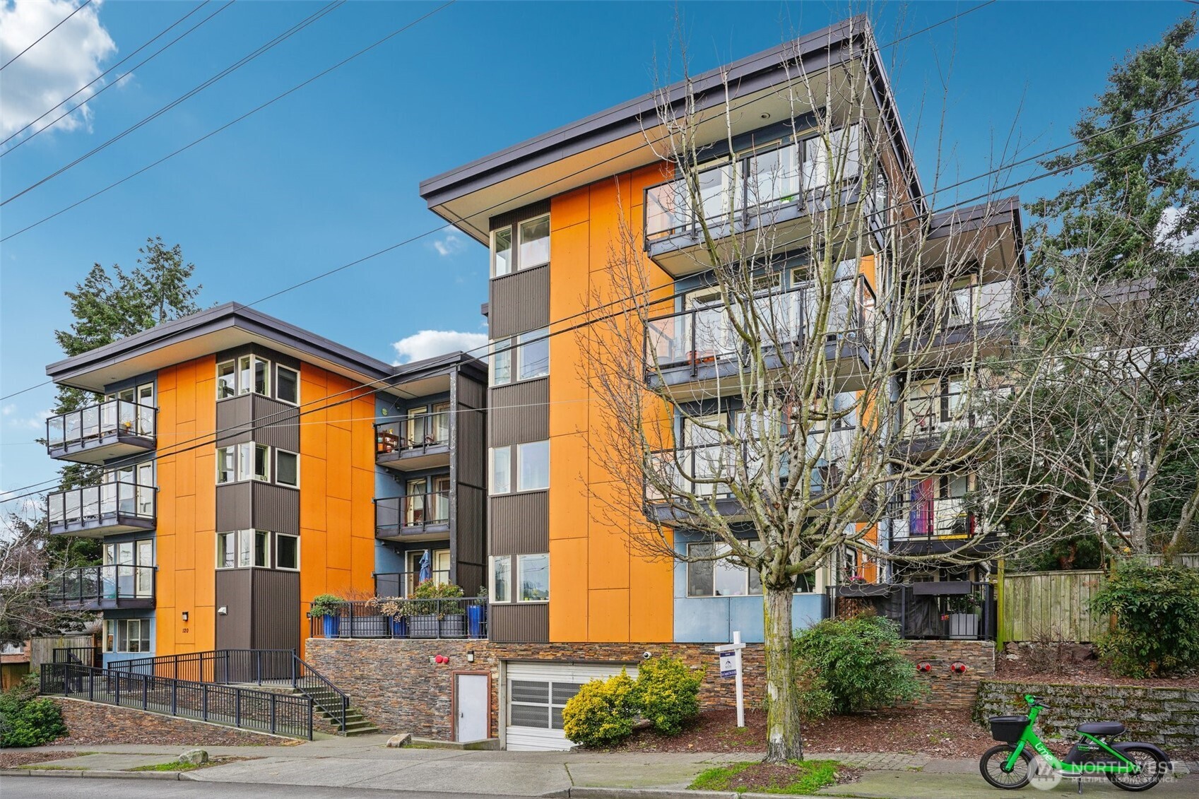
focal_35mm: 24
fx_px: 799
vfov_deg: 53.1
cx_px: 600
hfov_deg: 73.7
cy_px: 400
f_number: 8
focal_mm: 24
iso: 200
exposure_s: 1/125
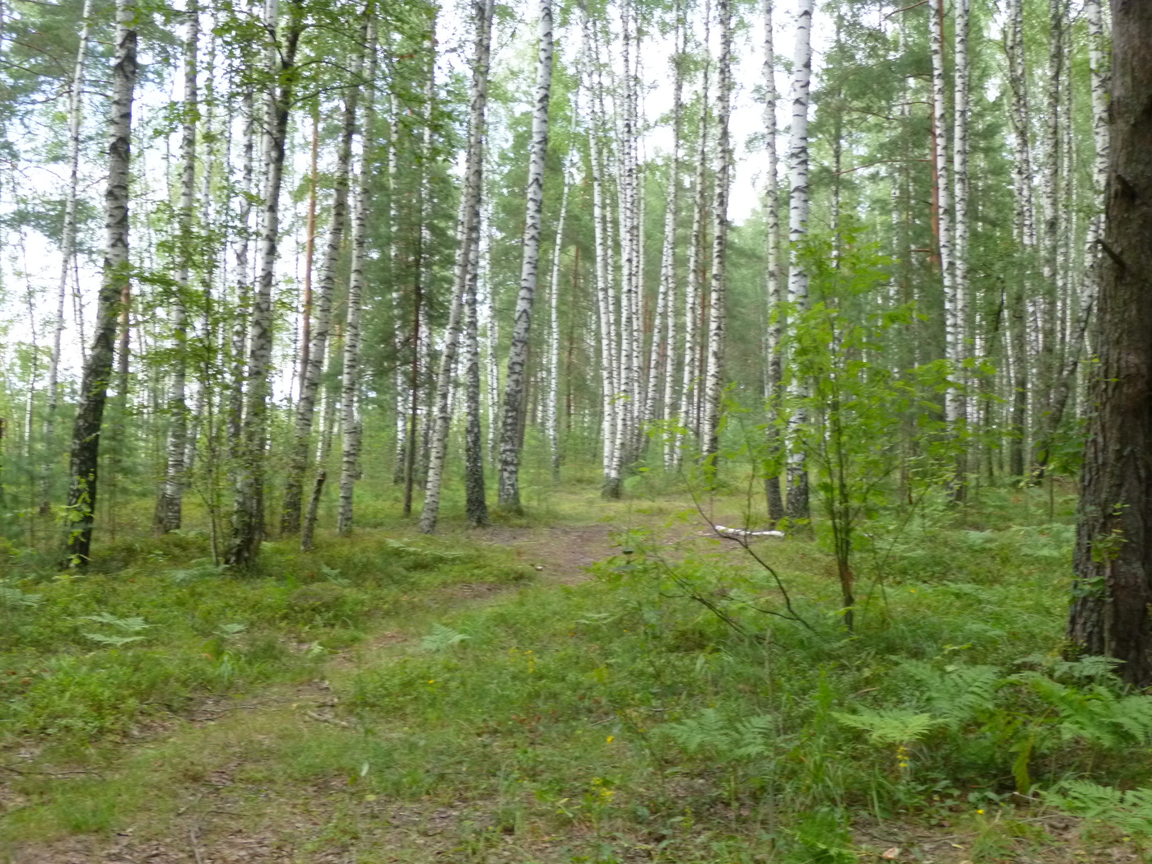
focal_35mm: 45
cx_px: 576
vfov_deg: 32.2
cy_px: 432
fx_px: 1498
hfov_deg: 42.1
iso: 200
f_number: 3.9
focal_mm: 8
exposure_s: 1/60
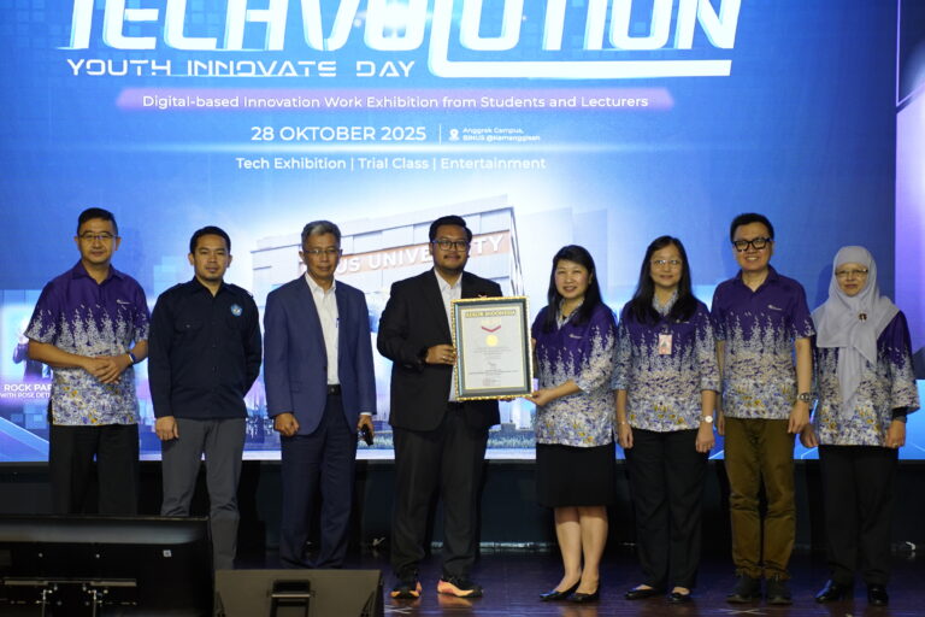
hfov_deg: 18.3
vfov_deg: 12.2
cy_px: 308
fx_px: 2878
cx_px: 462
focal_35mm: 112
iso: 400
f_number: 2.8
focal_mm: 75
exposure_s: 1/100
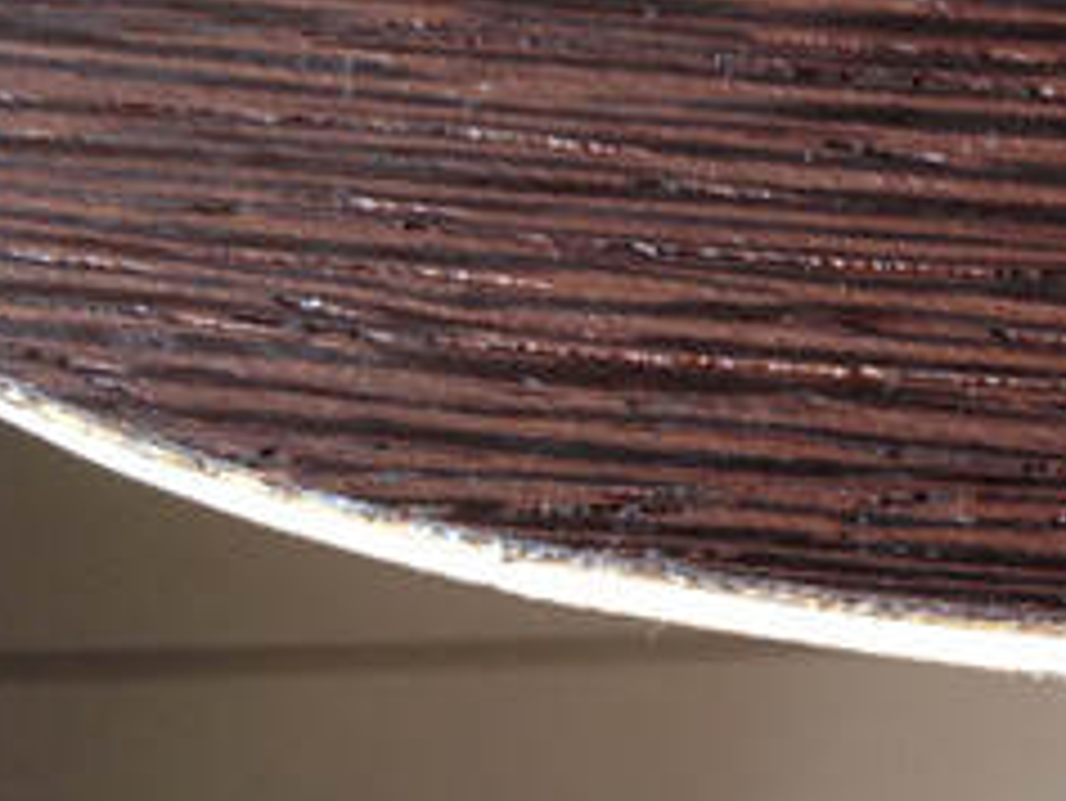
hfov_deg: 15.6
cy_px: 144
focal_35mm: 118
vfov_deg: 12.5
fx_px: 3636
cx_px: 1525
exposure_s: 1/20
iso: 64
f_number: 2.4
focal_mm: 4.28
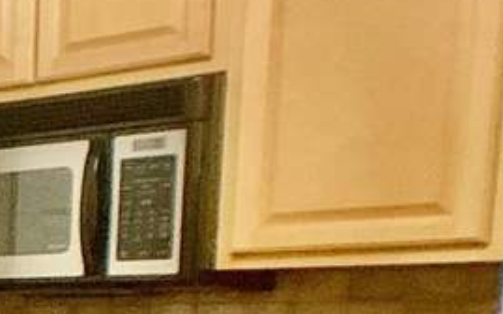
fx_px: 1795
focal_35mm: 131
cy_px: 450
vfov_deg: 9.7
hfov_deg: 13.2
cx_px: -578
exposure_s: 1/30
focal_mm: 4.25
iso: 500
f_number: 1.8
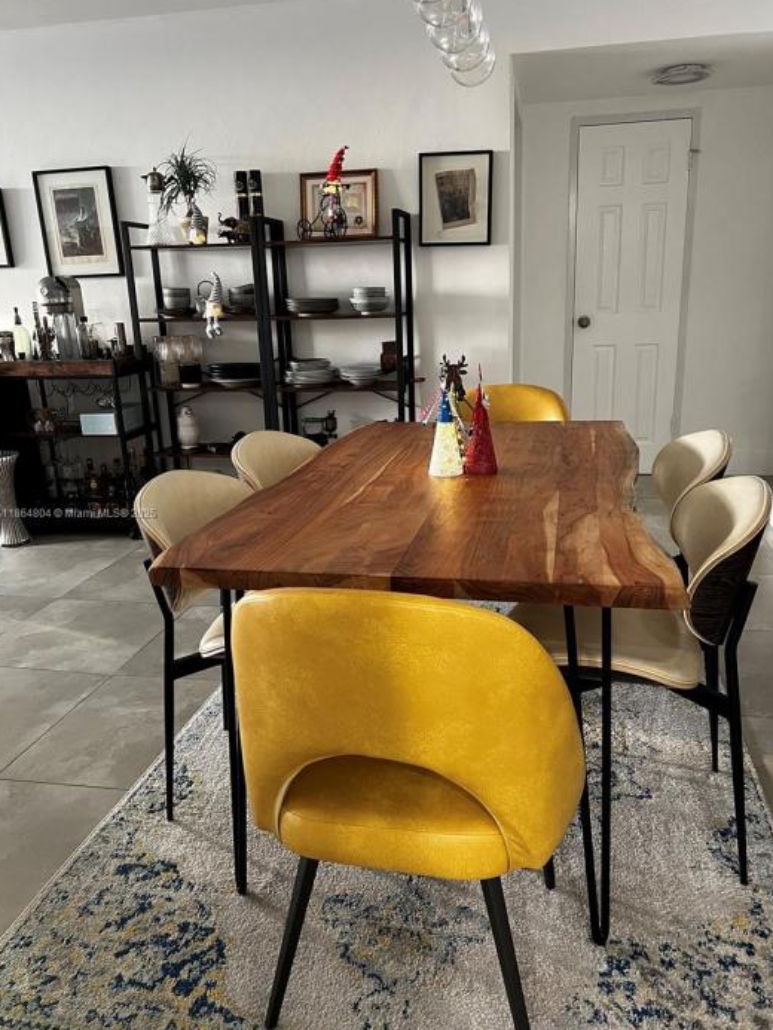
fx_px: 804
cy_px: 514
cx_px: 394
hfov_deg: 51.4
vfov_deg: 65.3
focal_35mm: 27
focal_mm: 5.7
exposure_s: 1/60
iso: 250
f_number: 1.5
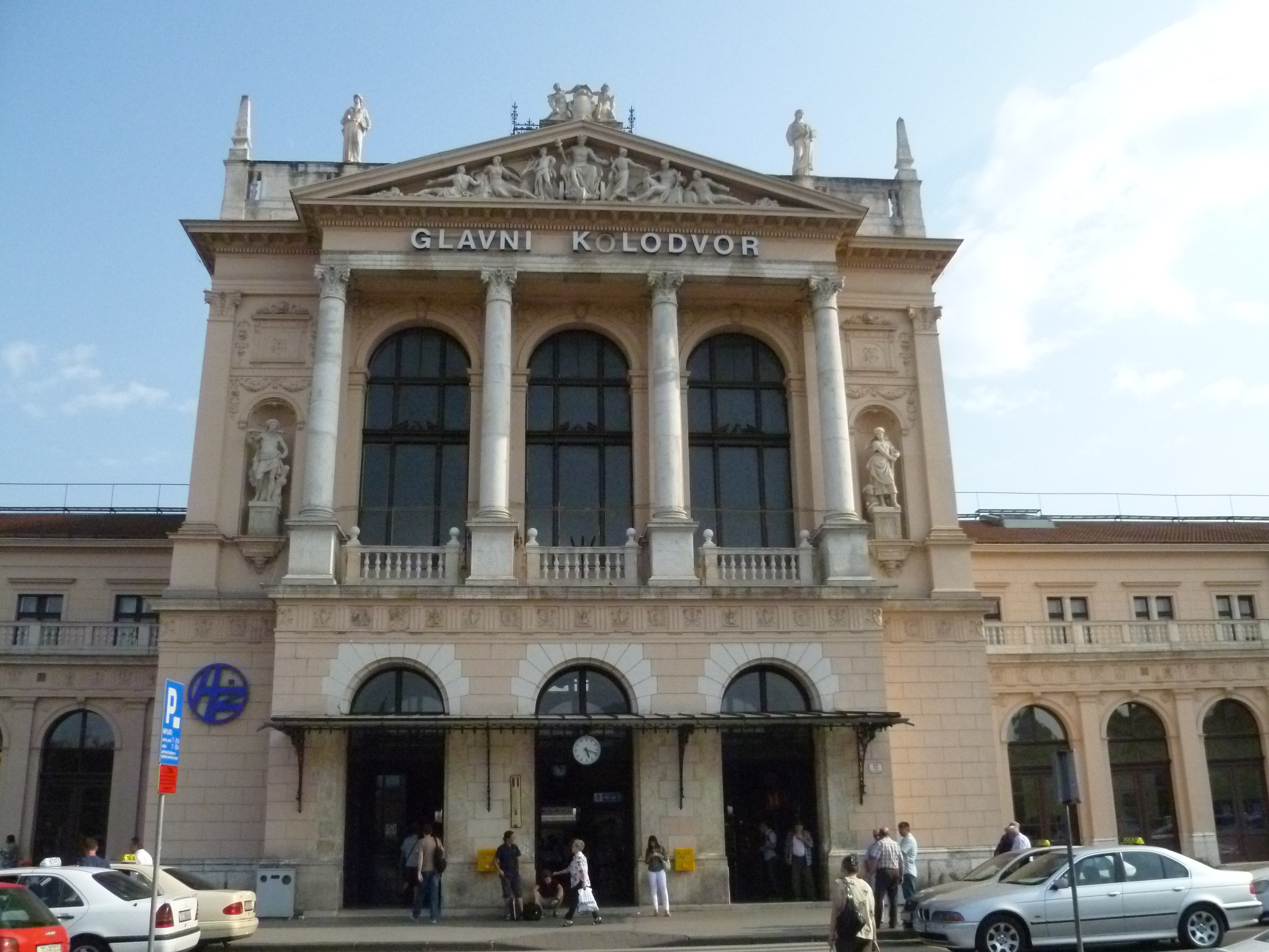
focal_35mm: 32
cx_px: 634
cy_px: 476
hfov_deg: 56.8
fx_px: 1173
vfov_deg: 44.2
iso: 800
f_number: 10
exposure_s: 1/640
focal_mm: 5.7
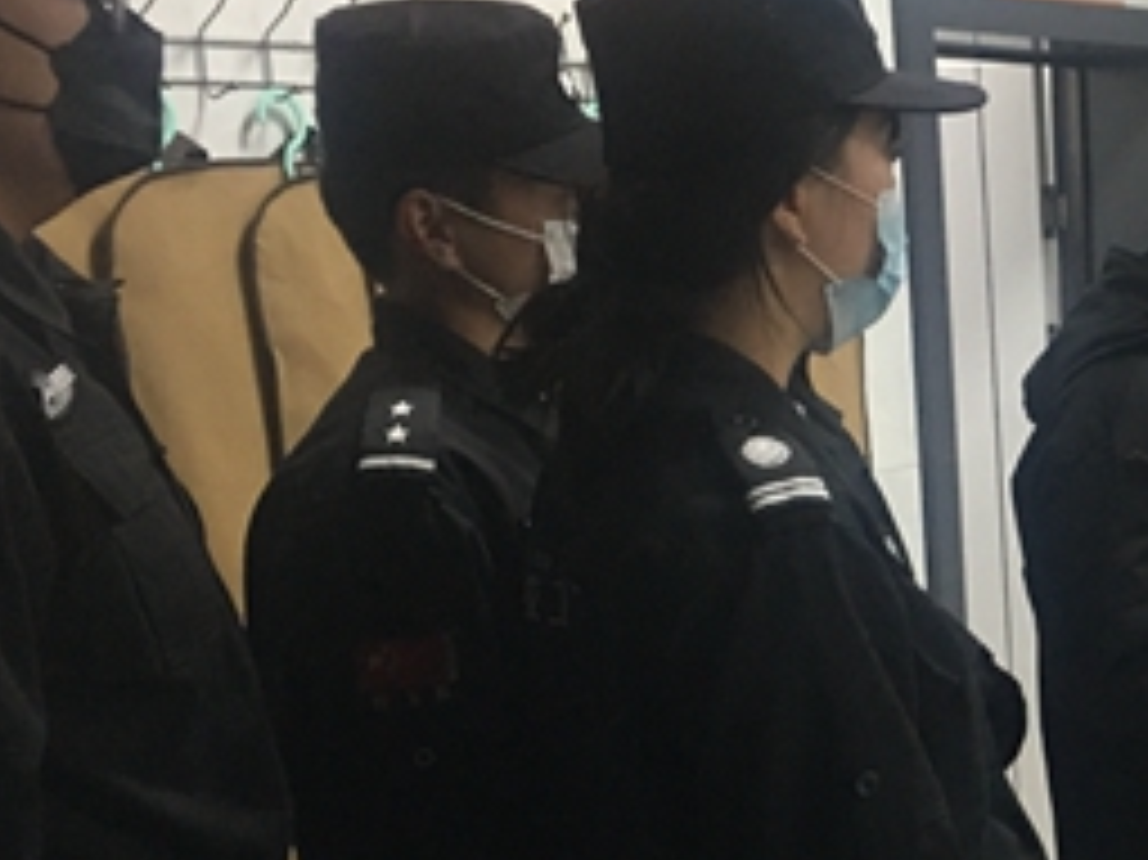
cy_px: 768
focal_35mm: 70
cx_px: 1245
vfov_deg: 20.6
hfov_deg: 25.8
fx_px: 2320
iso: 100
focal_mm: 4.15
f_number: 2.2
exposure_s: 1/17
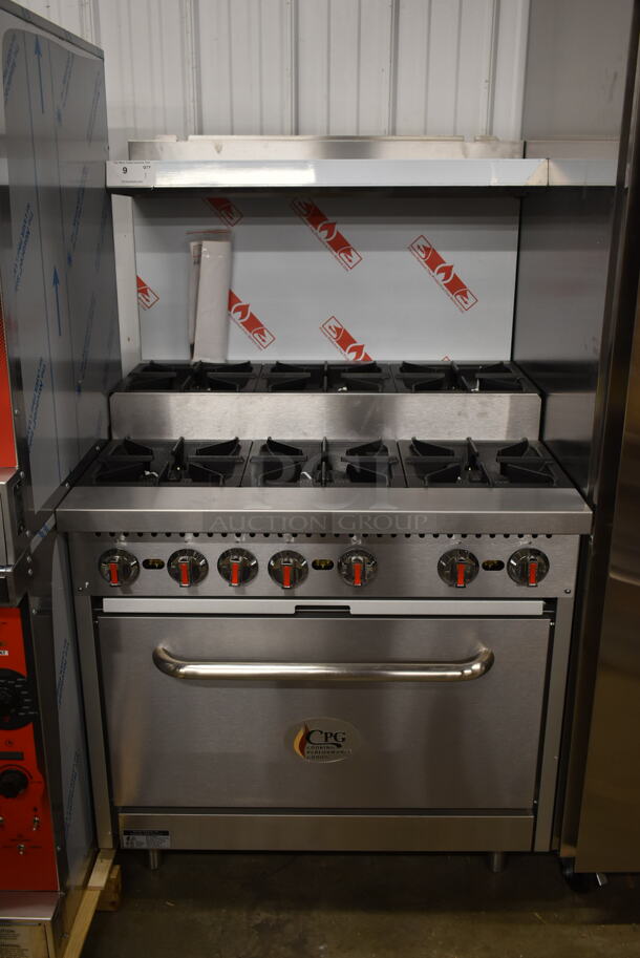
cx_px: 320
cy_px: 479
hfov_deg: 40.0
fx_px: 879
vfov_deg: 57.2
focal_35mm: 33
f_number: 3.8
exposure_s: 1/40
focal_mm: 22
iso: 500
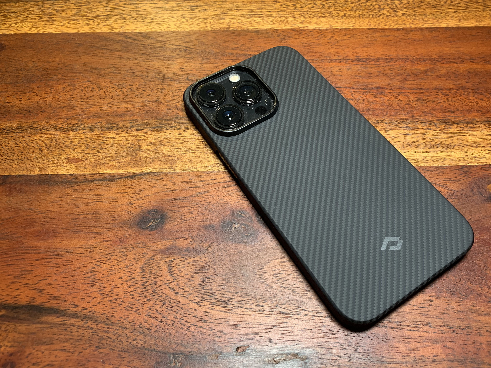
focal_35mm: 28
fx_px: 397
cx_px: 260
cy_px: 186
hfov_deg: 63.4
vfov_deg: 49.7
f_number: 1.8
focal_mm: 4.25
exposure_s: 1/60
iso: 100
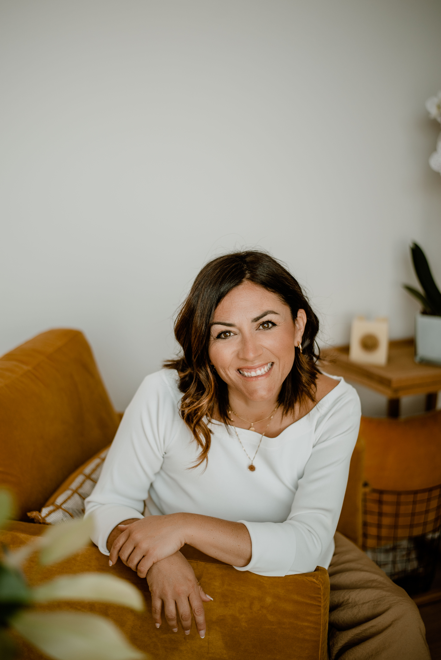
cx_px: 220
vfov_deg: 39.6
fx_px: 918
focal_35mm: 50
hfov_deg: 27.0
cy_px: 330
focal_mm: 50
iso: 320
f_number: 1.8
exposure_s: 1/250
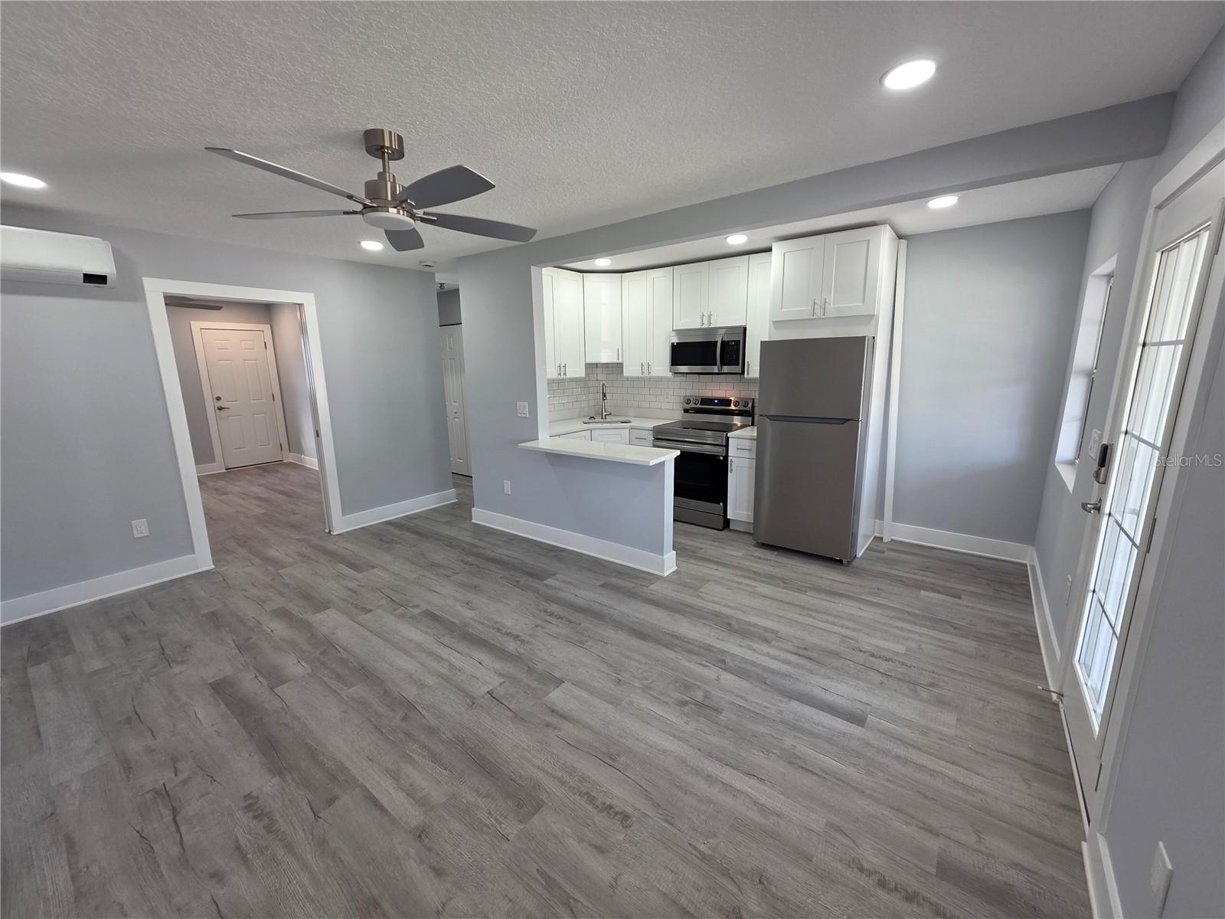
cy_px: 460
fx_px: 460
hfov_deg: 106.2
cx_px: 612
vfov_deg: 89.9
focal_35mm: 13
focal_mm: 2.2
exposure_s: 1/120
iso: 100
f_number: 1.9
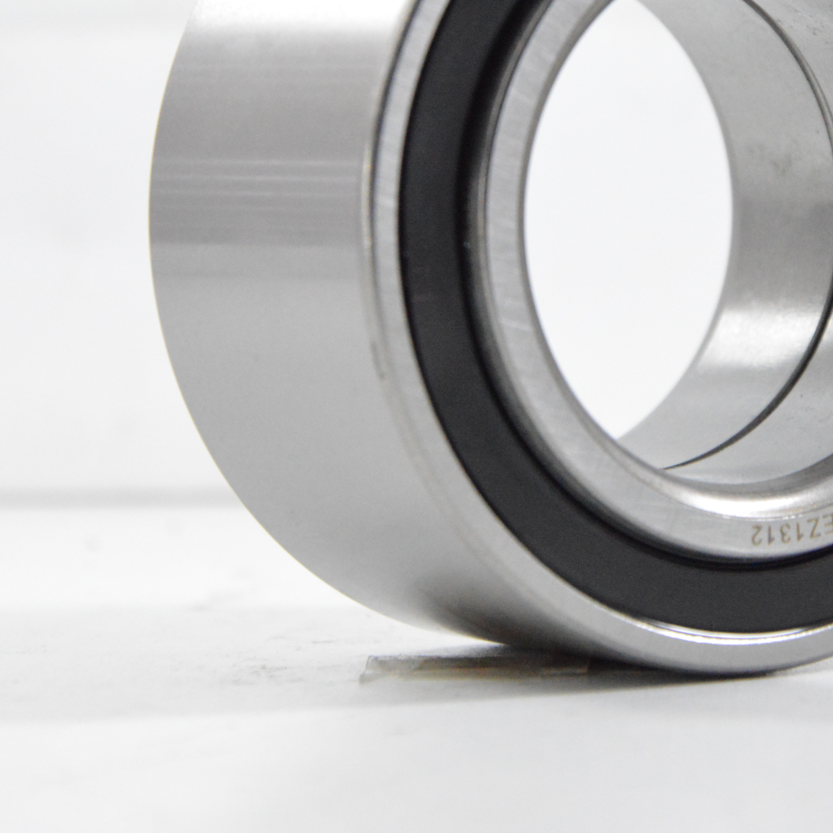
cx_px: 669
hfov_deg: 8.4
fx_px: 5636
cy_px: 204
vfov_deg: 8.4
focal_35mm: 207
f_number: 7.1
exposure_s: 1/100
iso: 3200
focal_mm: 70
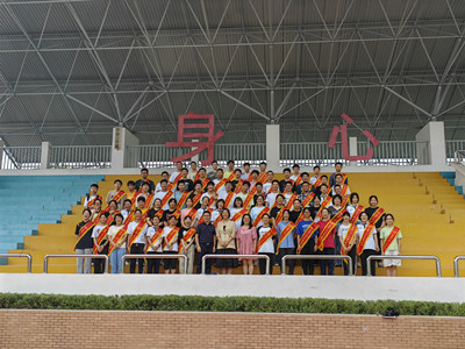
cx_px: 232
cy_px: 174
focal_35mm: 36
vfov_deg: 39.7
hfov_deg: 51.4
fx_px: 484
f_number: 1.8
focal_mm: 5.54
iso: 50
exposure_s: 1/292
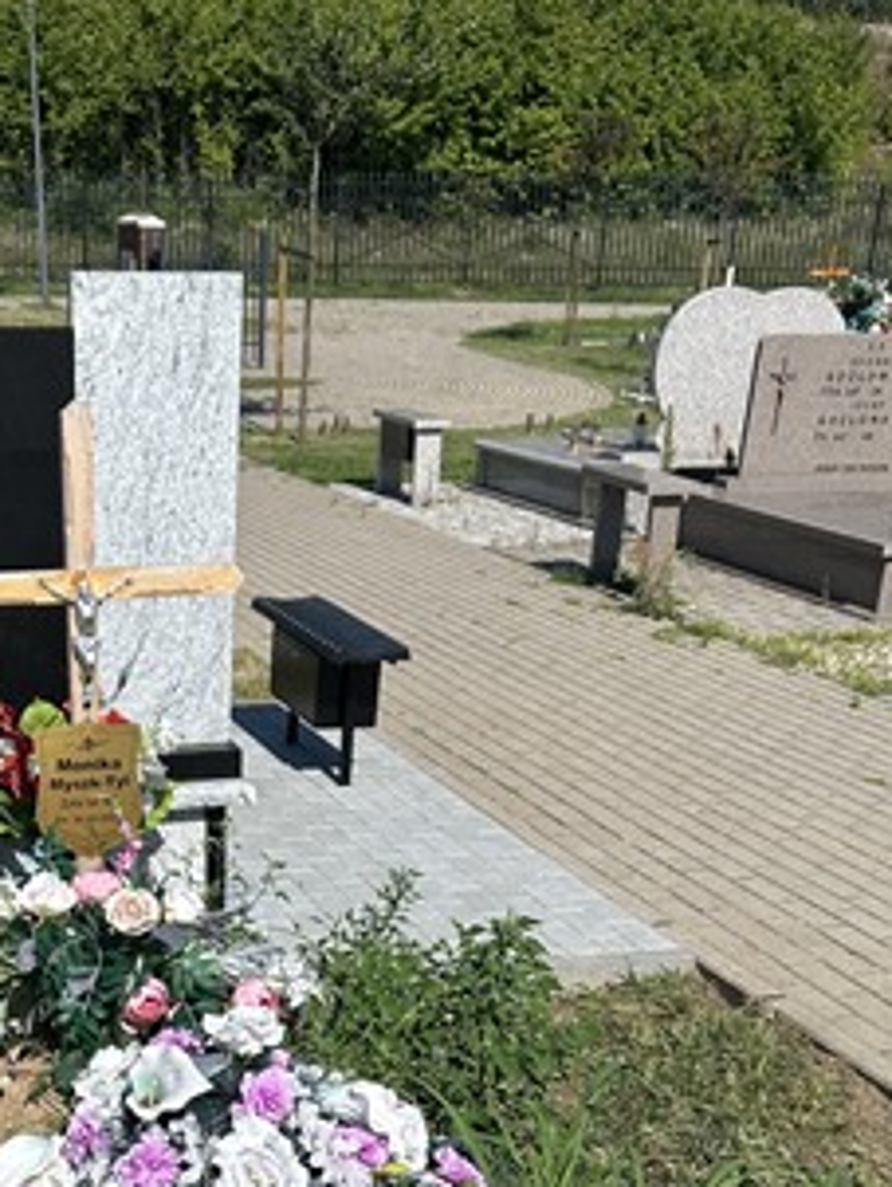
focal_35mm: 52
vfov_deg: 34.5
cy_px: 1095
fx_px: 1784
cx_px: 185
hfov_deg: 27.5
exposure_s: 1/5882
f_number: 1.5
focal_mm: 5.7
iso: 50
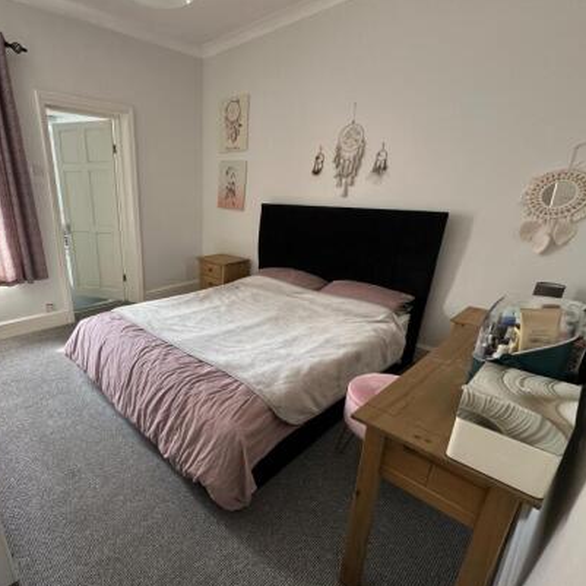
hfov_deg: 78.2
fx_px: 345
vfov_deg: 80.6
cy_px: 316
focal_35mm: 18
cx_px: 198
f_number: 2.2
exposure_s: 1/99
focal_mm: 2.22
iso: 160
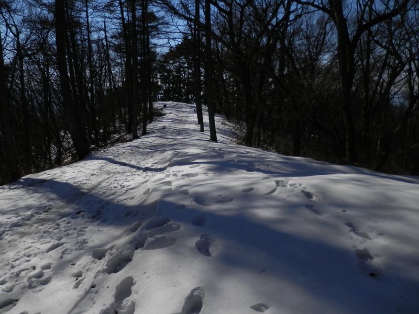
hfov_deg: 69.4
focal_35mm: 25
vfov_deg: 54.9
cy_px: 157
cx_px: 210
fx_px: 303
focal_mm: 4.5
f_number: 8.7
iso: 80
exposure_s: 1/400
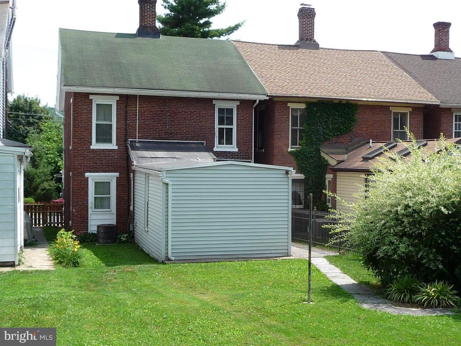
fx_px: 639
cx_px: 230
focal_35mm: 48
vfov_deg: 30.3
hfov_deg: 39.7
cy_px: 173
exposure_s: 1/500
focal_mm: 5
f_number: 3.4
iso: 100
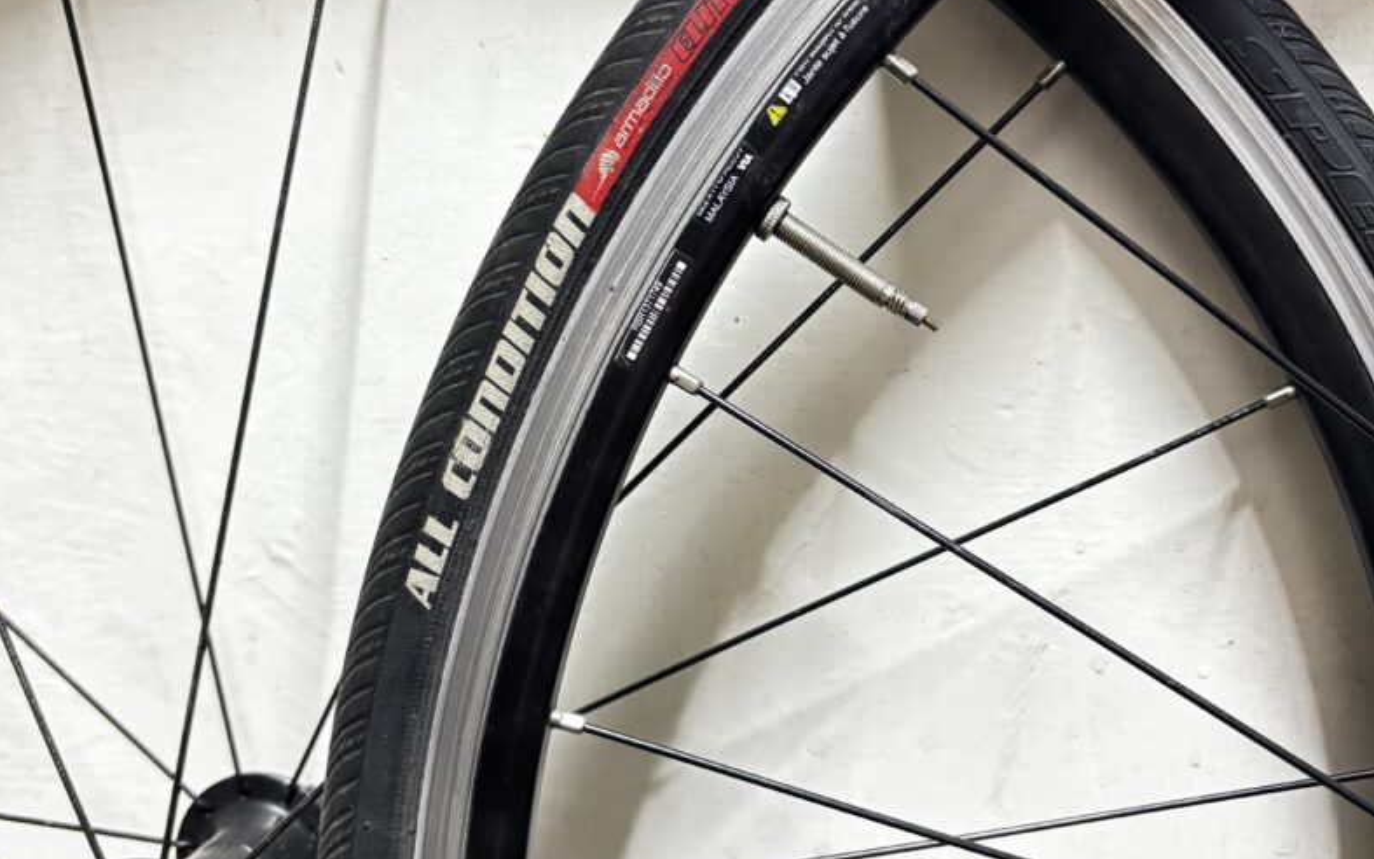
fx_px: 1049
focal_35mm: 28
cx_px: 681
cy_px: 449
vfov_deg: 44.5
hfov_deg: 66.5
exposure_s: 1/30
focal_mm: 5.96
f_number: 1.6
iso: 500
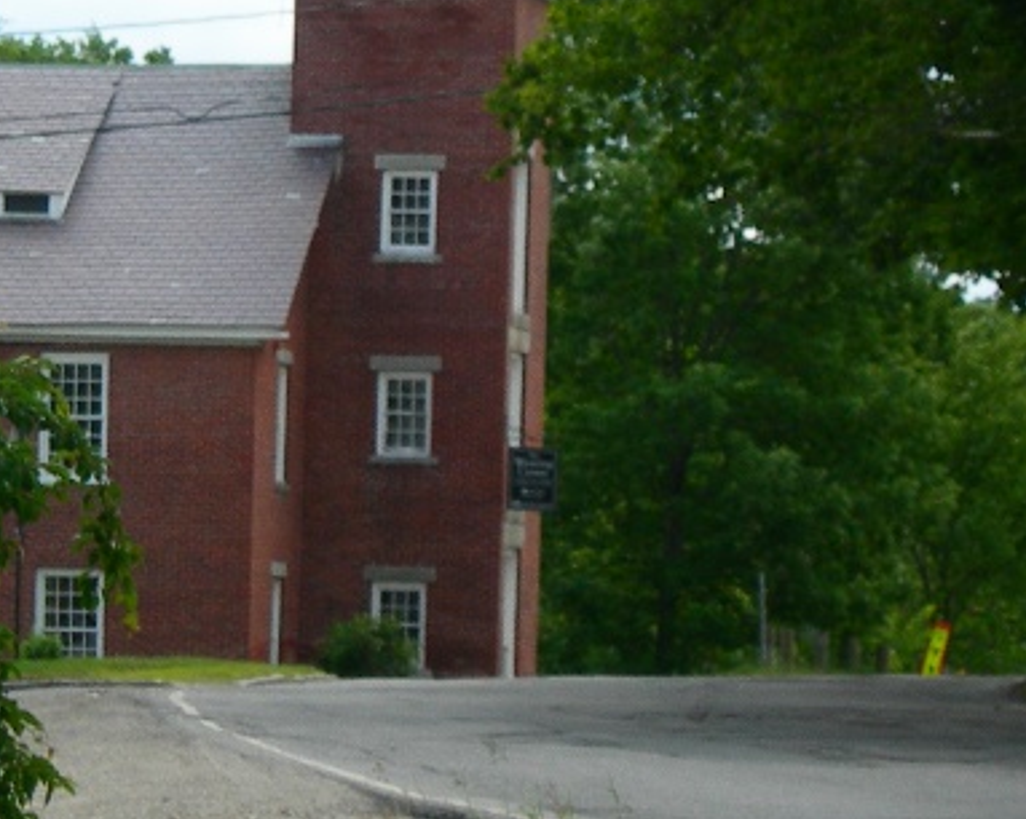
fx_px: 8164
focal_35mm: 269
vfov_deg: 5.7
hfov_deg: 7.2
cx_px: 8
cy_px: 203
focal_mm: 21.3
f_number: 4.6
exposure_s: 1/254
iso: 50
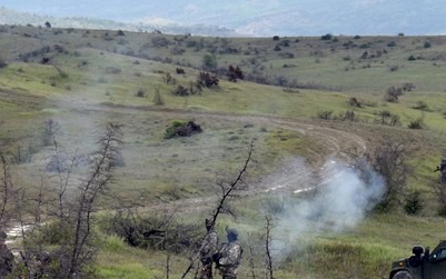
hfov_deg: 10.3
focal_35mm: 203
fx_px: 2468
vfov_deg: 6.5
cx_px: 229
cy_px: 215
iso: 125
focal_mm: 52
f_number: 8
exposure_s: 1/250
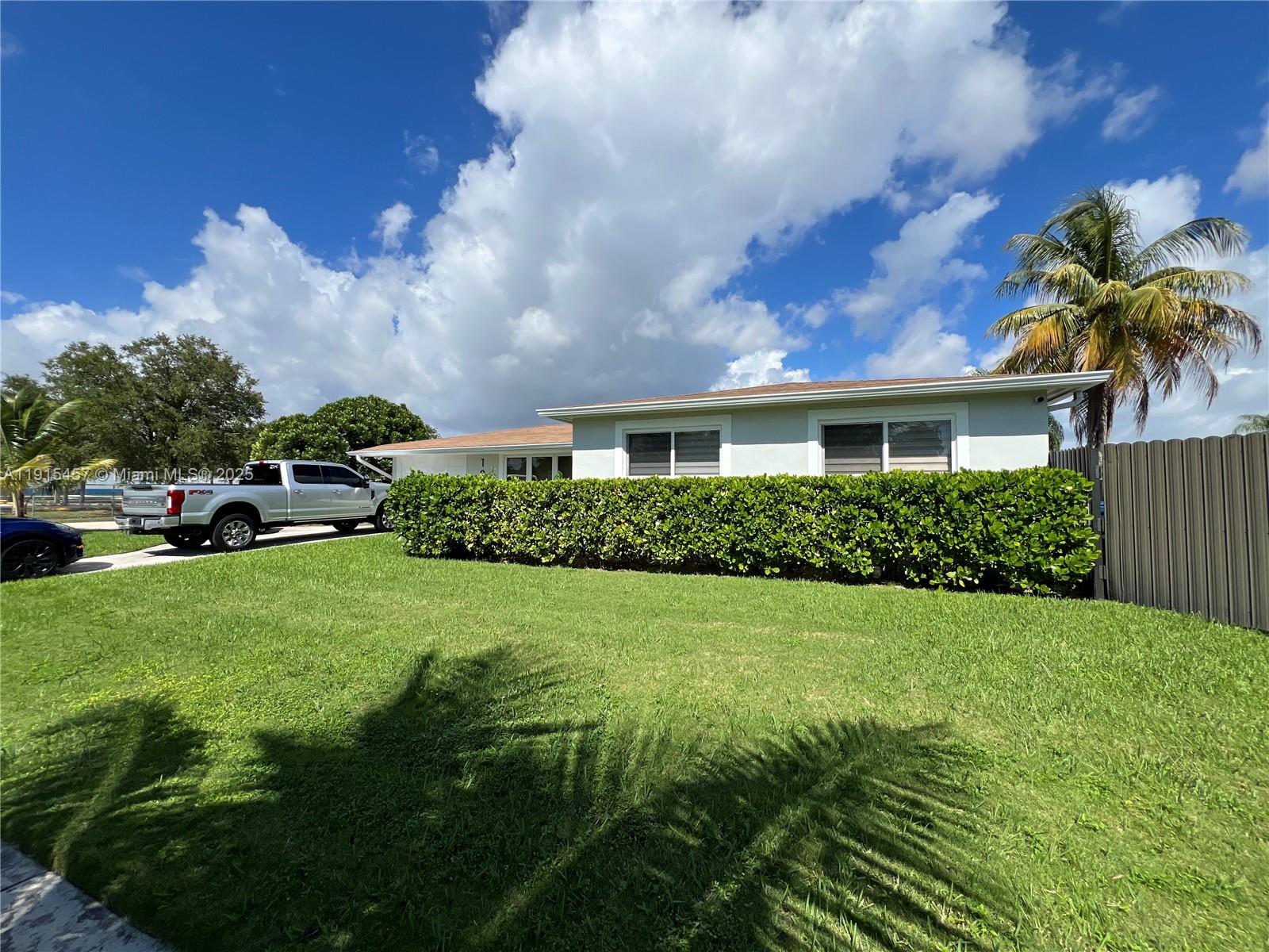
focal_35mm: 13
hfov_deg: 106.2
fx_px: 477
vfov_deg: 89.9
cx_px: 634
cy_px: 476
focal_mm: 1.57
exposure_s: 1/2179
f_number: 1.8
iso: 32
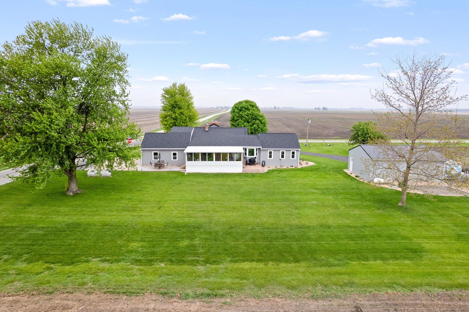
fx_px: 287
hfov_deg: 78.6
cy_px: 156
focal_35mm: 22
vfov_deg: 57.2
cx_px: 234
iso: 100
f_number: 2.8
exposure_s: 1/1500
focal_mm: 8.38
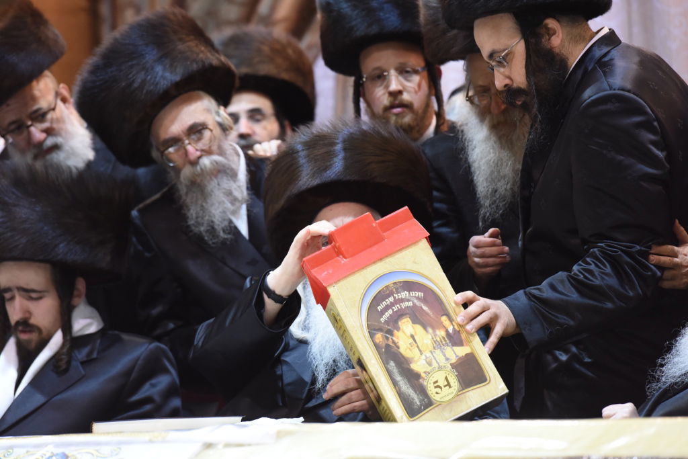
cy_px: 230
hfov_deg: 10.8
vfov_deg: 7.2
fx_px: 3631
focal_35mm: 190
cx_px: 344
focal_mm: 190
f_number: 4
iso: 2500
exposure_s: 1/125
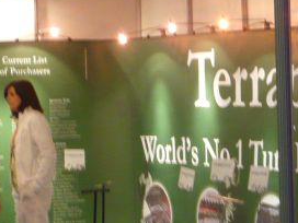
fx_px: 1653
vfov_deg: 7.7
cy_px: 212
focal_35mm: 192
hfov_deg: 10.3
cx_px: 247
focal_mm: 8.4
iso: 200
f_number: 3.8
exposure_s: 1/8
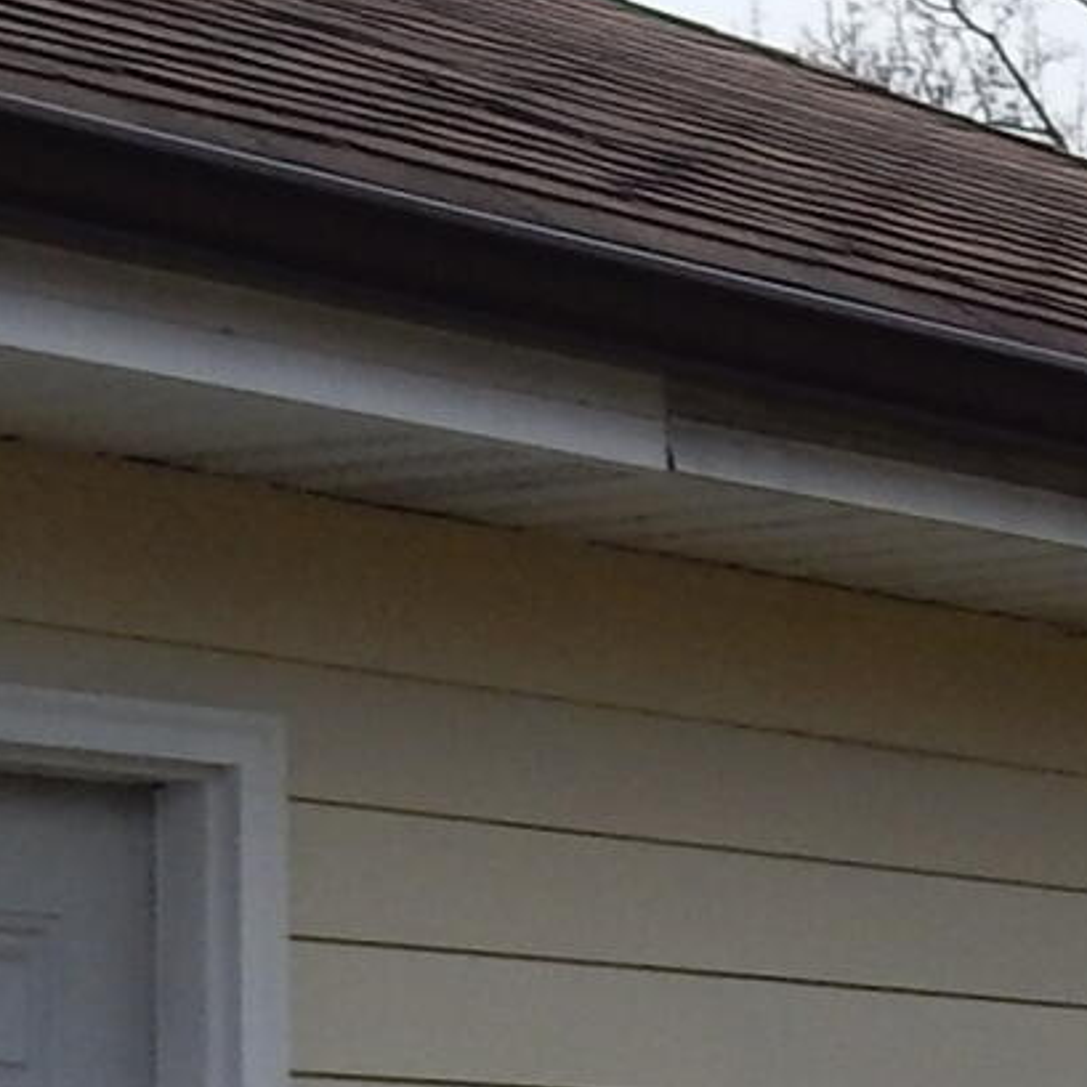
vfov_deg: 10.5
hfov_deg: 9.7
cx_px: 2477
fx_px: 5755
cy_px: 1422
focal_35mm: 162
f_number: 3.7
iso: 125
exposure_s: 1/640
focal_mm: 4.5
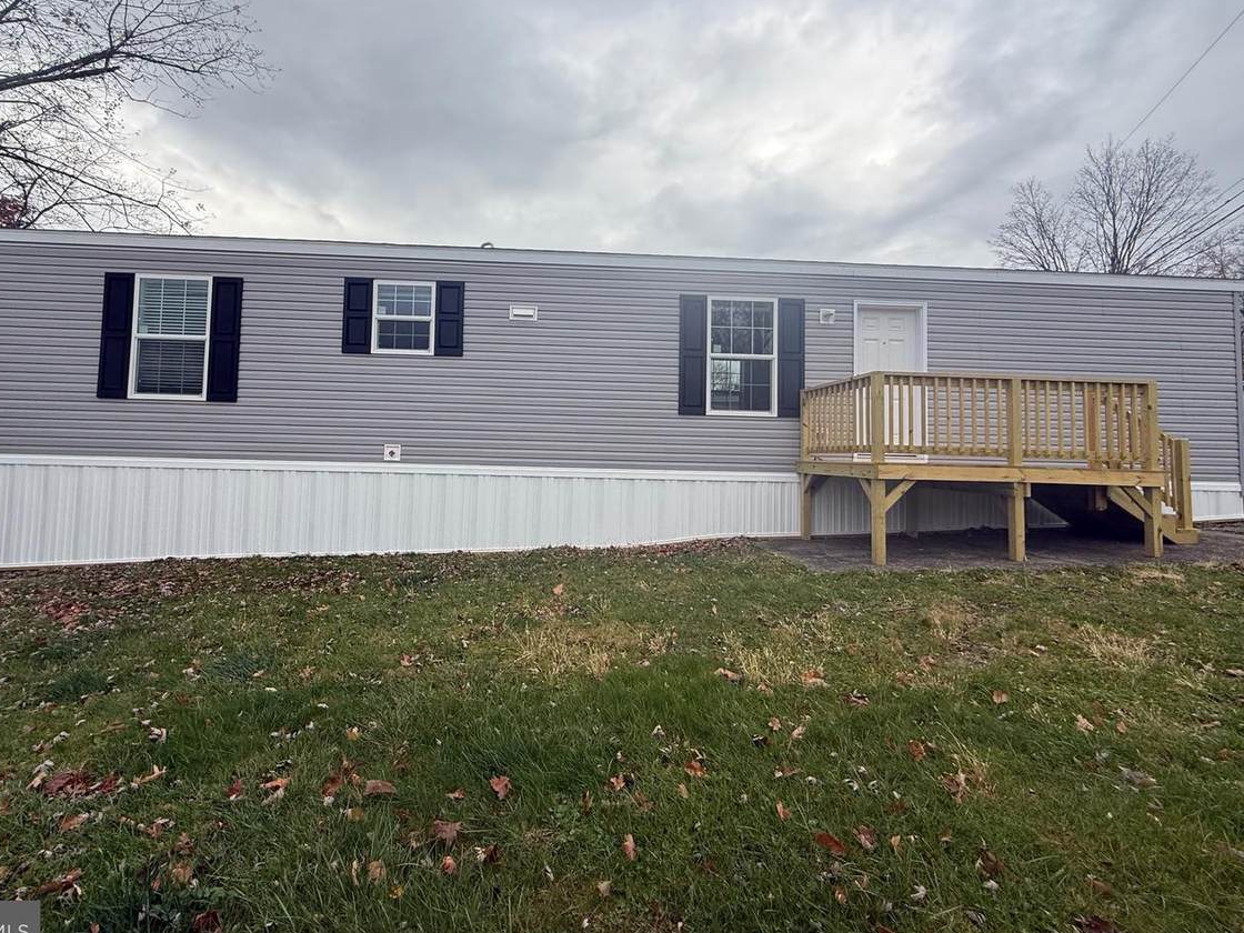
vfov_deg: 77.9
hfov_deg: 94.3
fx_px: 575
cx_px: 578
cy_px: 424
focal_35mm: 16
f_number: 2.2
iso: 64
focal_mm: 2.22
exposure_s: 1/482
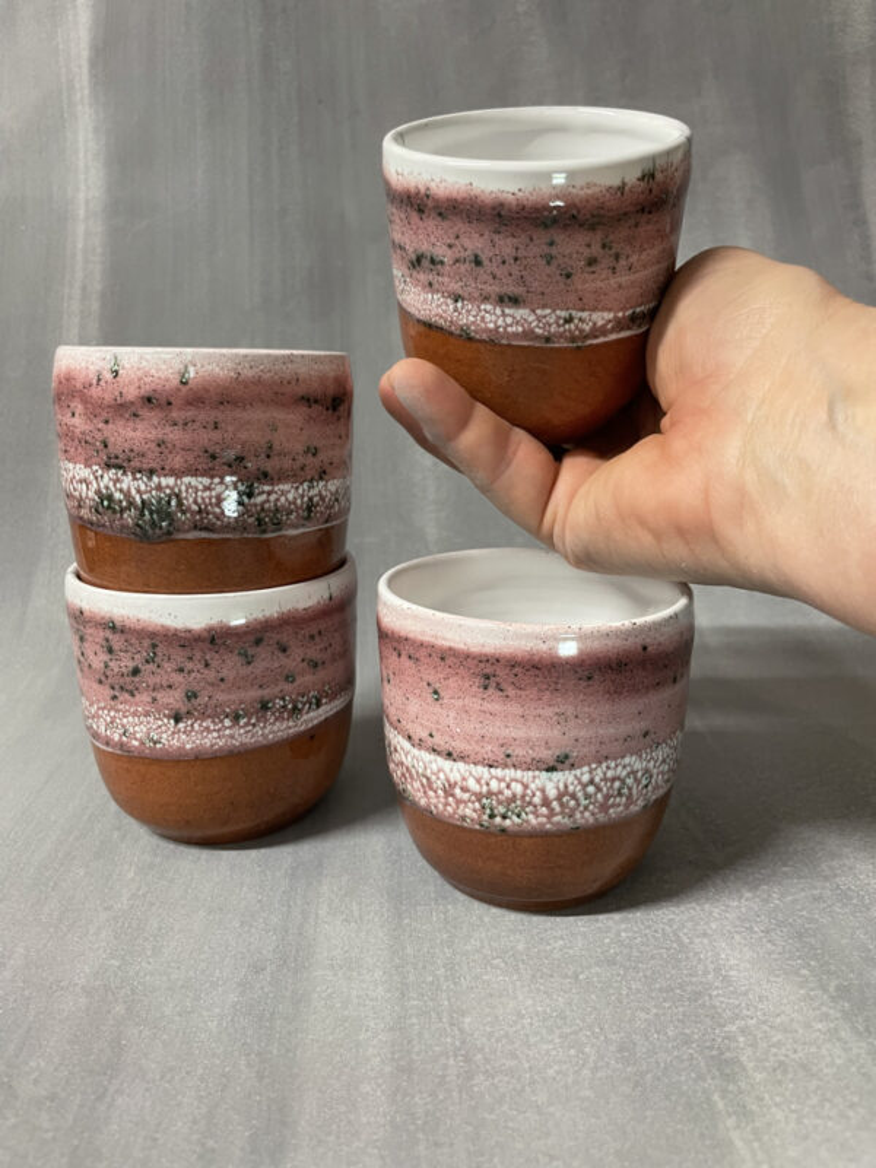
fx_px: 877
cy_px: 584
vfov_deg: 67.3
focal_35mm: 26
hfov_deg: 53.1
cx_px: 438
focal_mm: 4.2
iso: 125
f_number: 1.6
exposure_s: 1/50
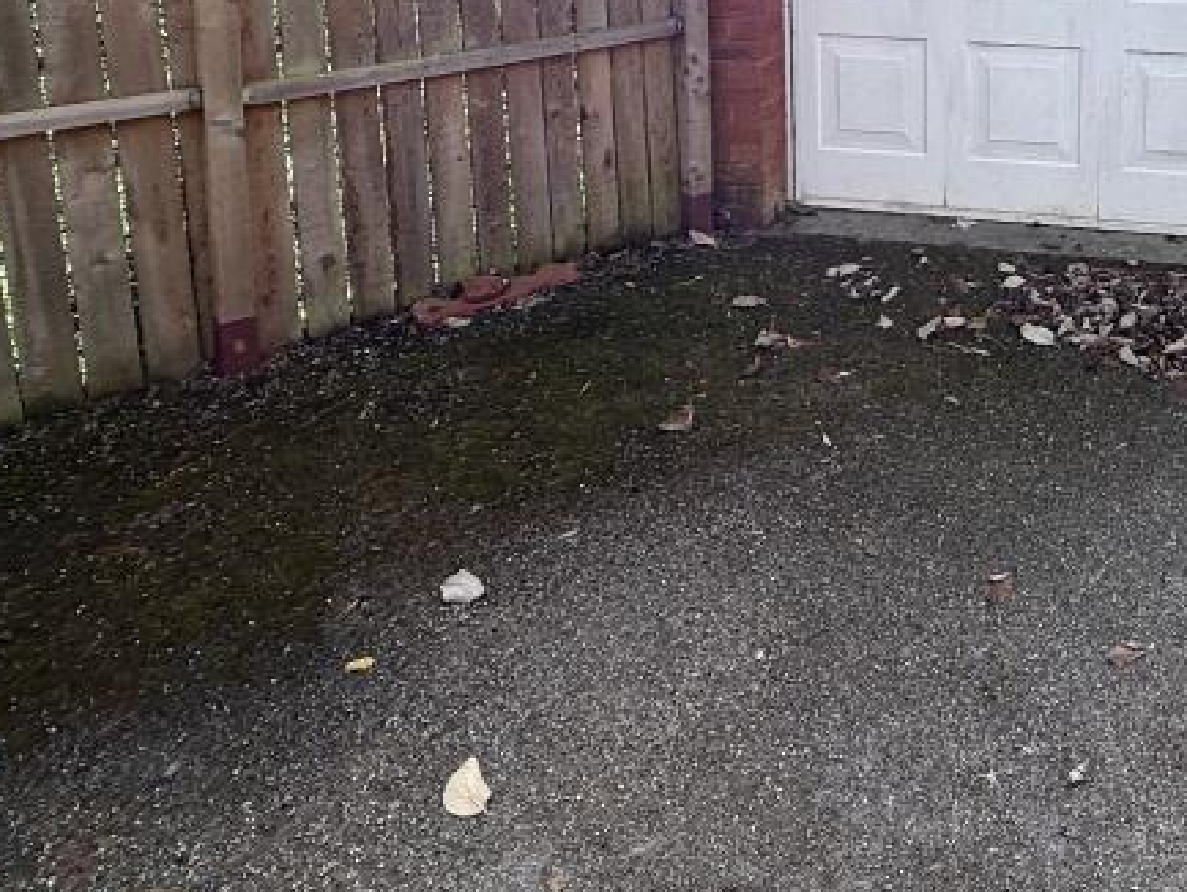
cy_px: -14
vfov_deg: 38.0
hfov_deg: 49.5
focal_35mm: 33
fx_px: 1132
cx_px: 1058
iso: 50
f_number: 2.2
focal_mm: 2.22
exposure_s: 1/502
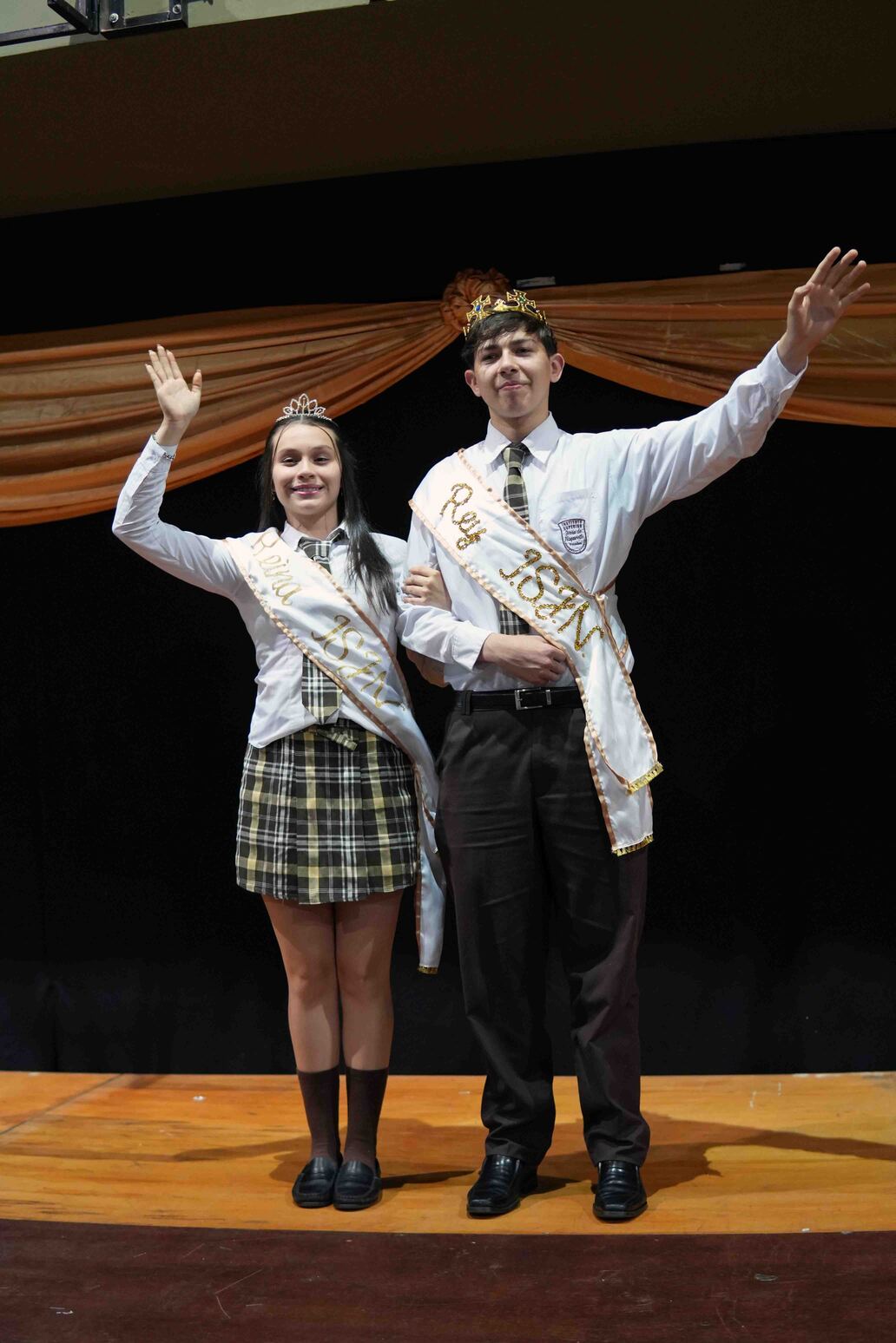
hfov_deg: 29.9
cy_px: 672
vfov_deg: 43.6
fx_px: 1680
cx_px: 448
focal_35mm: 45
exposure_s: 1/160
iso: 1600
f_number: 2.2
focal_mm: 30
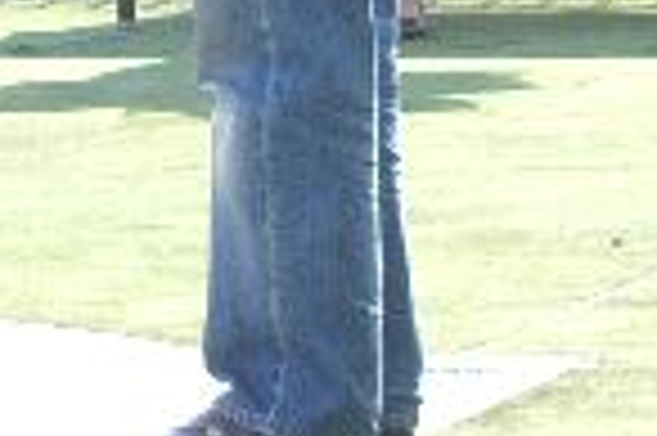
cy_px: -602
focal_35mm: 401
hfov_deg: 5.1
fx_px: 7310
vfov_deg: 3.4
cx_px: -234
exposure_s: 1/320
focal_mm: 14.7
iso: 50
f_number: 5.6
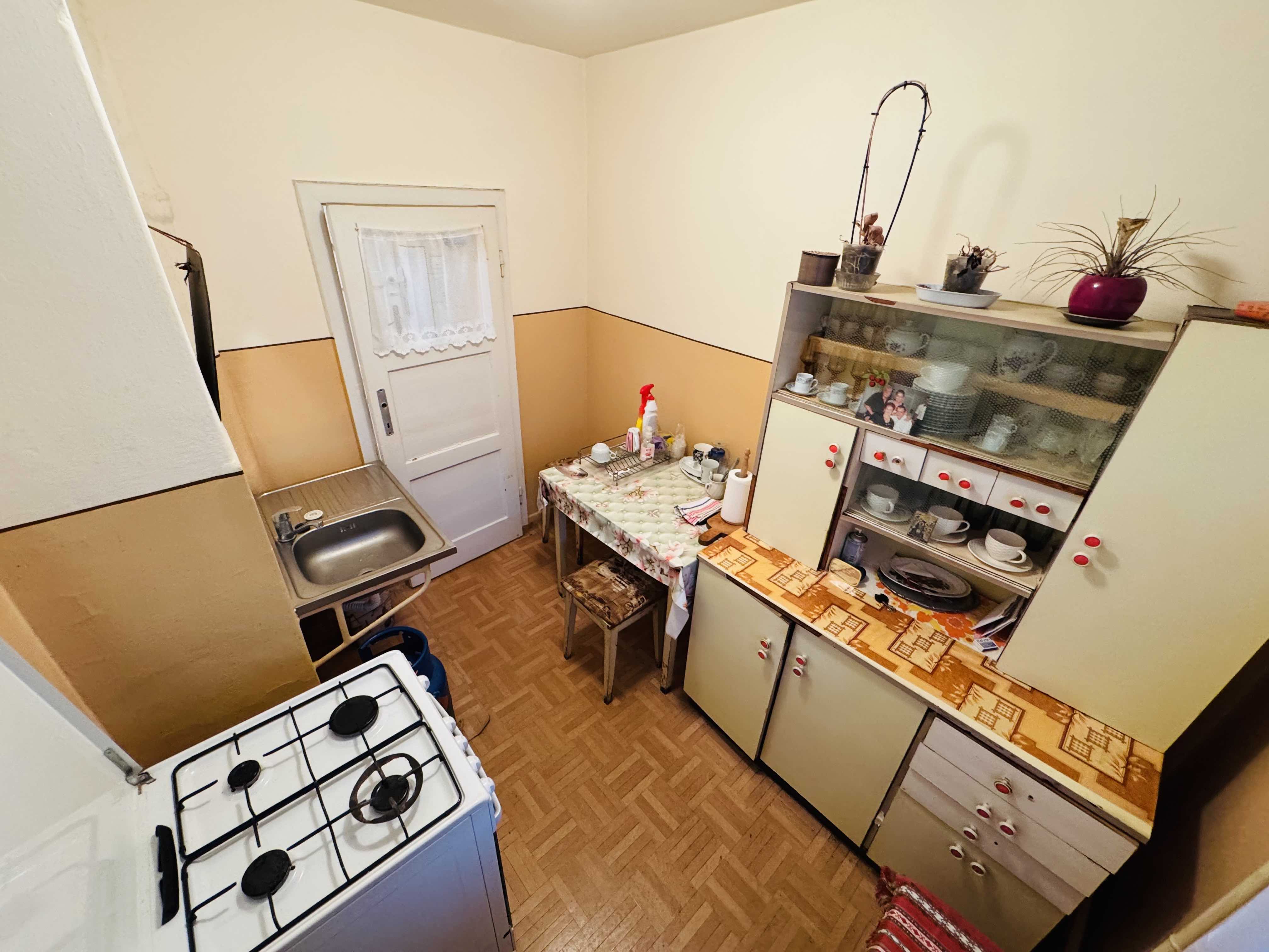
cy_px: 476
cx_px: 634
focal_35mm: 14
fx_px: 513
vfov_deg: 85.7
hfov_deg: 102.1
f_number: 2.2
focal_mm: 2.22
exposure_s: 1/50
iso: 400
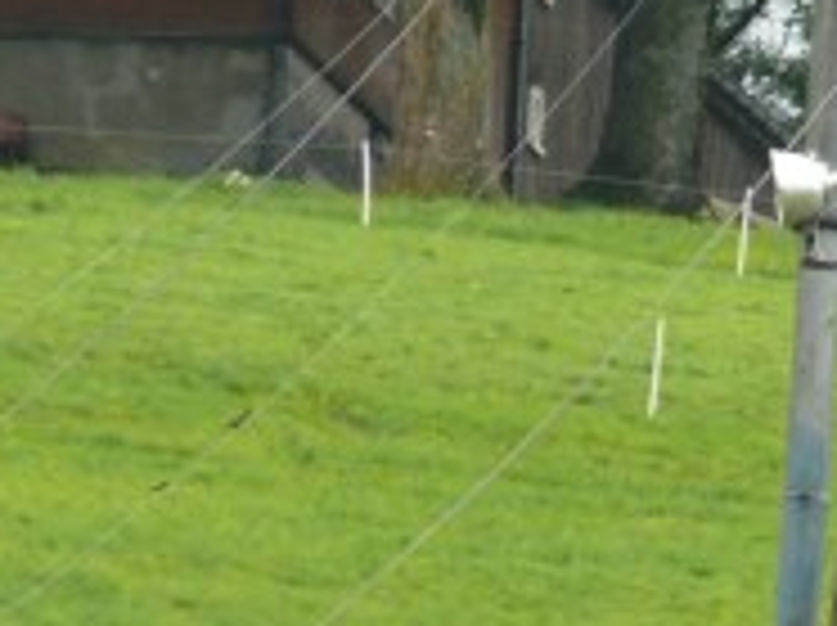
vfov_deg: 0.8
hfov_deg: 1.1
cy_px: 392
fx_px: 43709
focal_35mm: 1810
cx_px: 922
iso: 100
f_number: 5
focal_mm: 88.8
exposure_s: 1/200
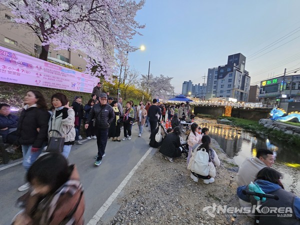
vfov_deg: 89.9
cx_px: 150
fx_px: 113
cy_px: 112
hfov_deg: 106.2
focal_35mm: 13
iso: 400
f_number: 2.2
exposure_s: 1/30
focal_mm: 2.2
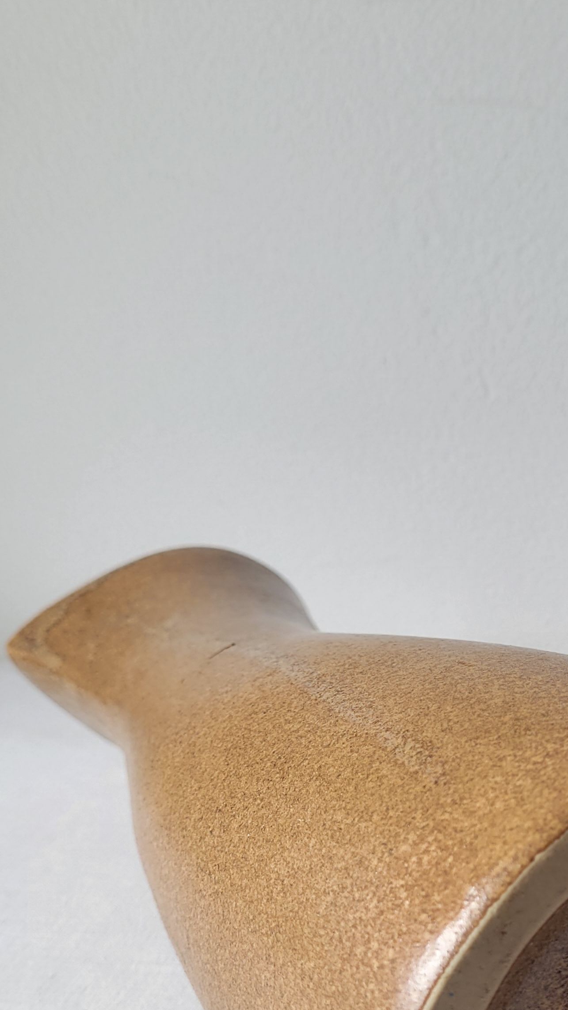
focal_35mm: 50
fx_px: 1339
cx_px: 548
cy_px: 715
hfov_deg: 23.1
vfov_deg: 40.5
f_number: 1.8
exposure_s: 1/155
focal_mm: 5.4
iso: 40
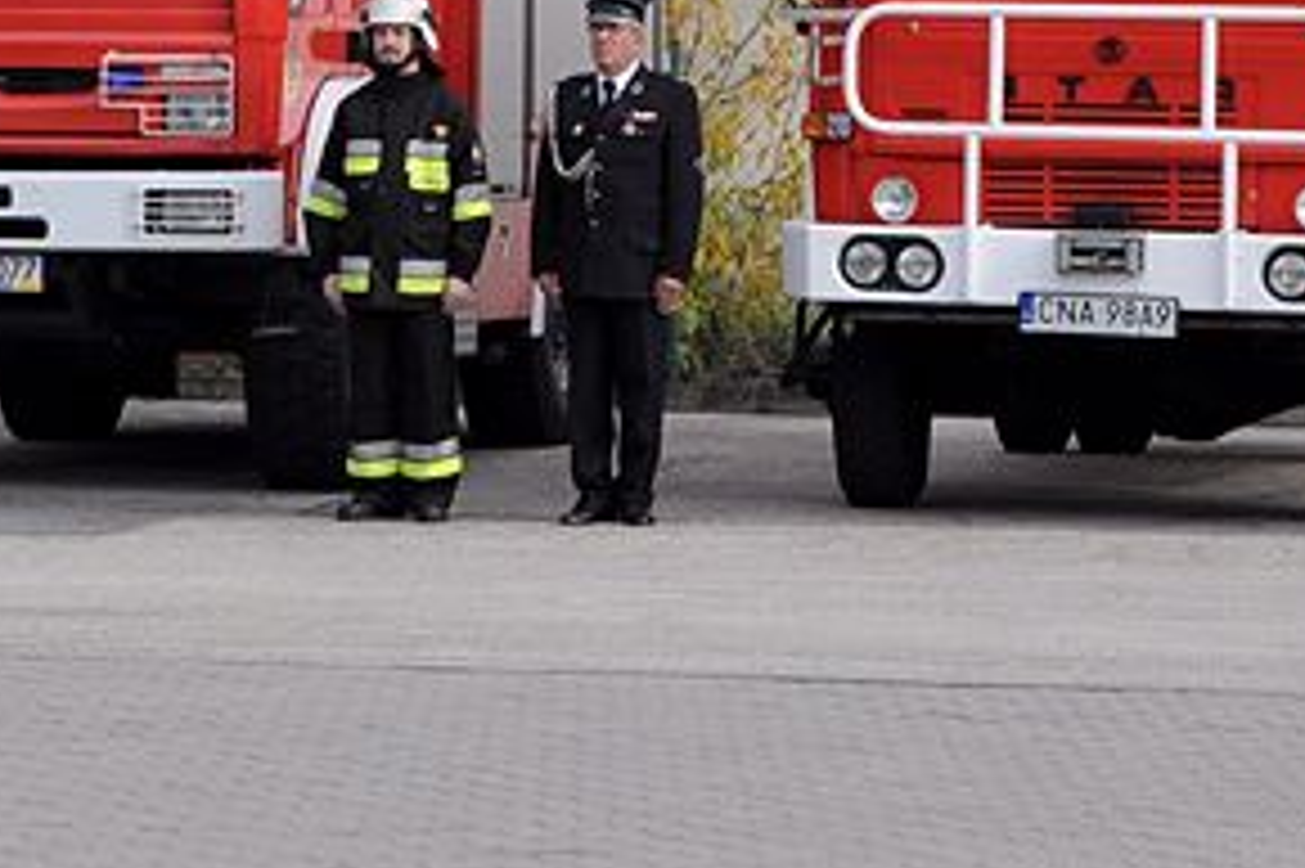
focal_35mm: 220
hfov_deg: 9.3
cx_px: 256
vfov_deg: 6.2
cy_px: 196
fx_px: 7970
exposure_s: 1/400
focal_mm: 50
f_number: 10
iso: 500
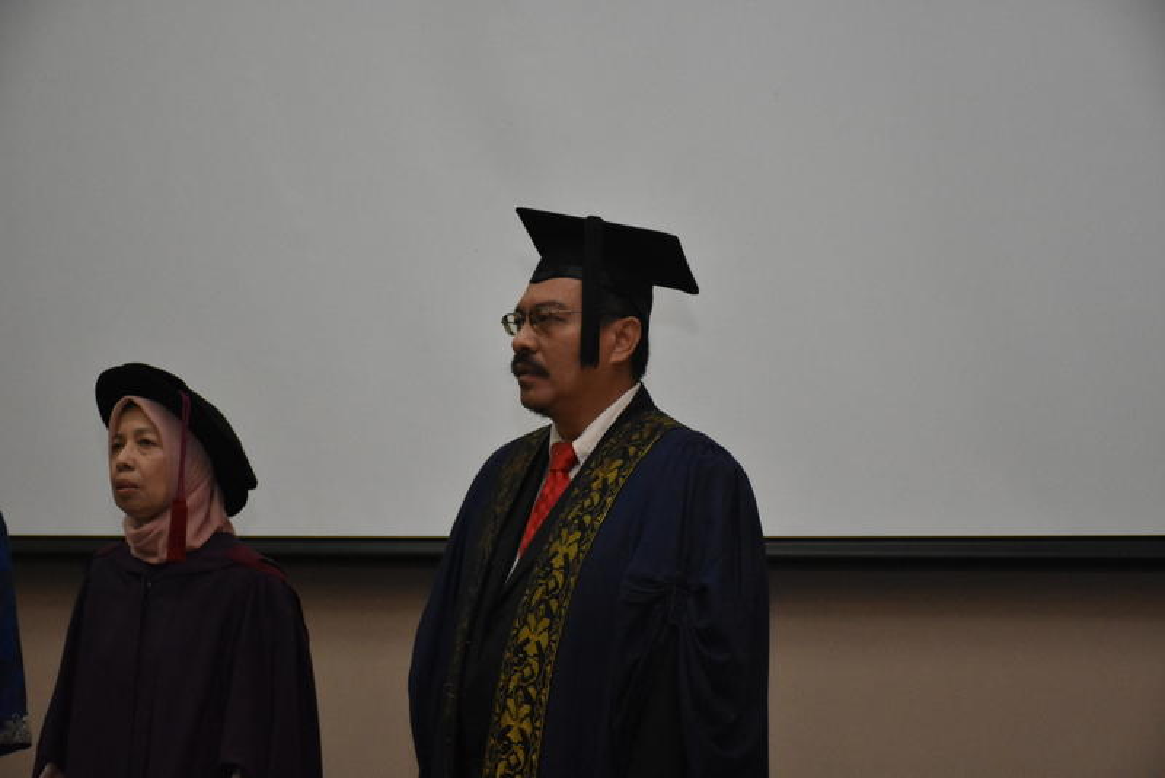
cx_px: 582
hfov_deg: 22.6
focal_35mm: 90
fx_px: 2913
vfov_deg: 15.2
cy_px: 389
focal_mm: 60
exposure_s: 1/250
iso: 4000
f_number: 5.6
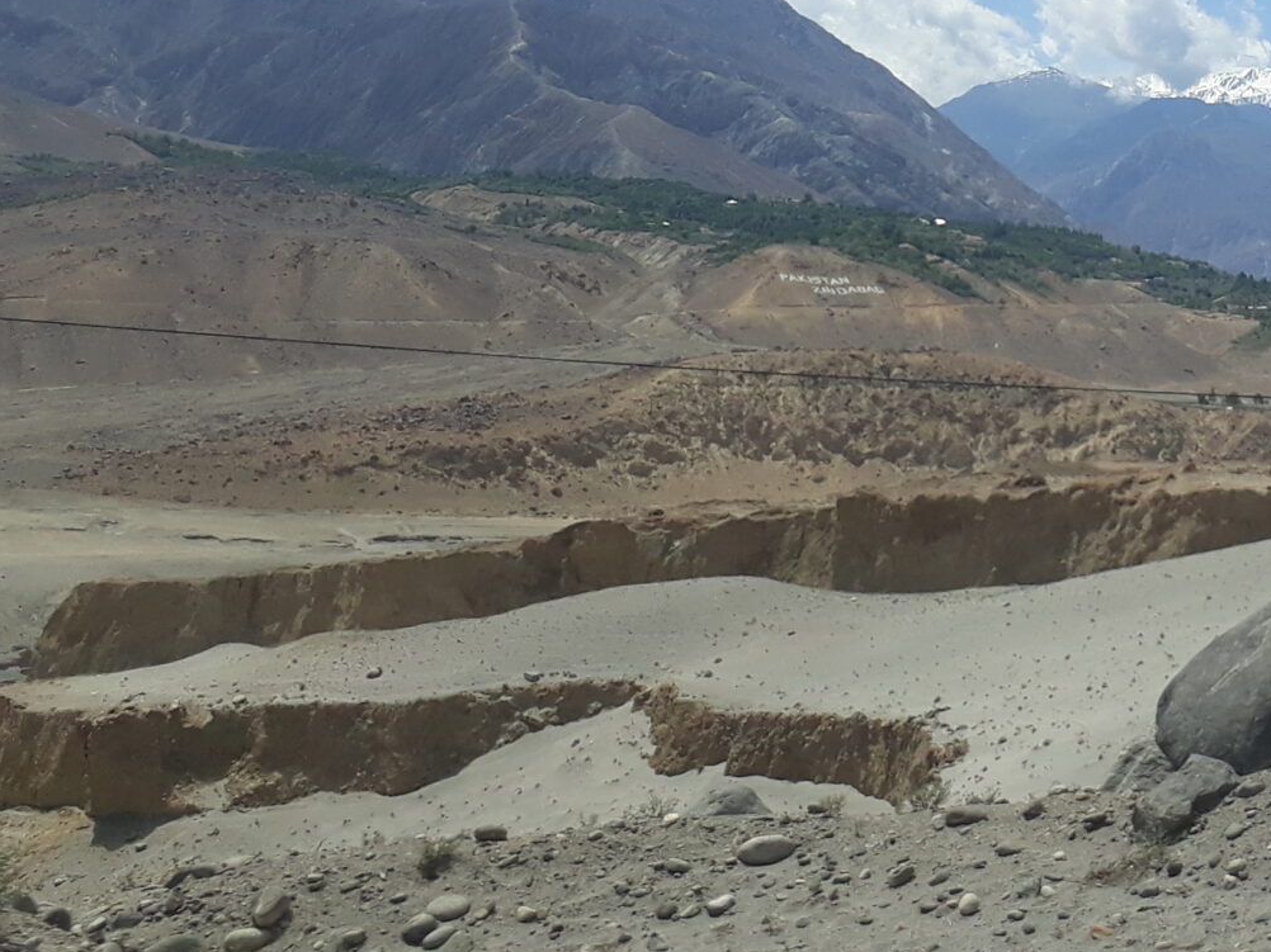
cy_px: -77
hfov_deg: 25.2
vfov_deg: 20.4
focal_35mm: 69
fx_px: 2533
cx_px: 1540
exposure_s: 1/2353
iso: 40
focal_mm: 3.6
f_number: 1.9
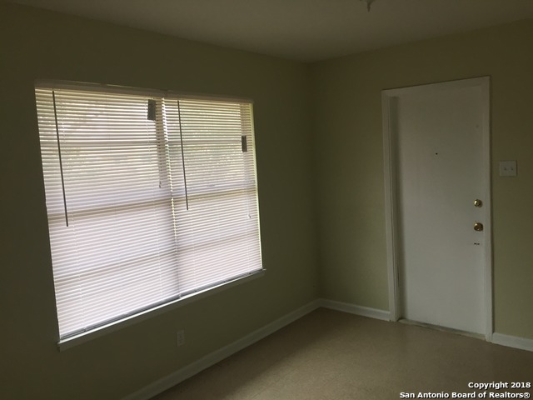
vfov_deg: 48.2
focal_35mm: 29
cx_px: 266
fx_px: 447
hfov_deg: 61.7
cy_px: 200
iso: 32
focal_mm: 4.15
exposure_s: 1/40
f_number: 2.2
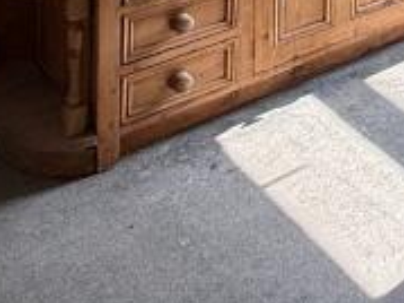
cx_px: 693
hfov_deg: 19.4
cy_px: -391
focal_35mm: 80
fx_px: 933
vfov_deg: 13.9
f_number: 2.2
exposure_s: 1/160
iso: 64
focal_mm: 2.22
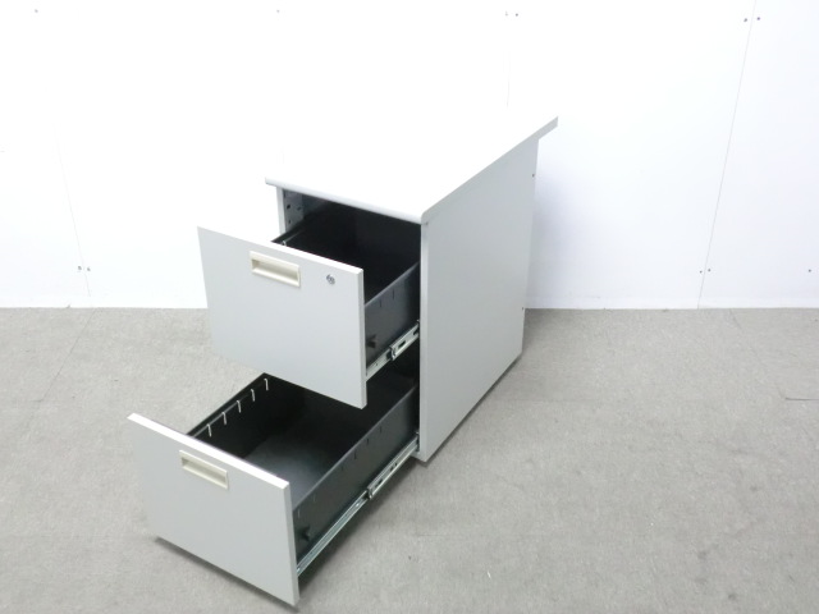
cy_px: 307
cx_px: 410
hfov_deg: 49.0
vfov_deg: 37.7
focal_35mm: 38
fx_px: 899
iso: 800
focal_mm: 6.9
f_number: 3.9
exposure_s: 1/20
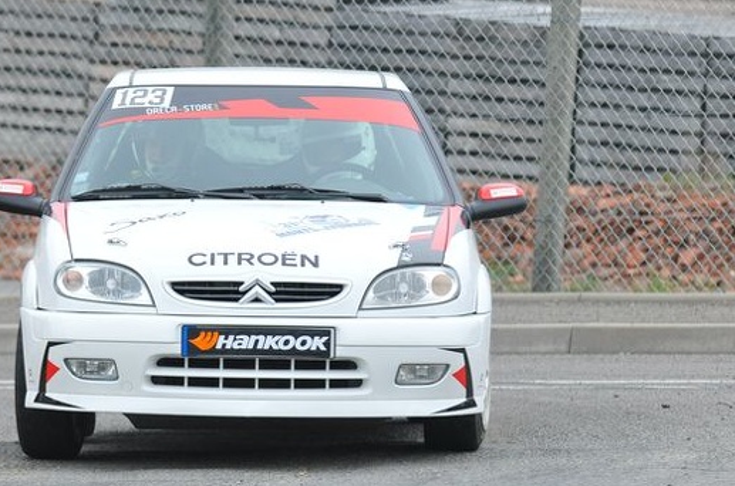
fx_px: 9837
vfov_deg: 2.8
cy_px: 225
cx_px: 253
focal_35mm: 483
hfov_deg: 4.3
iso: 1250
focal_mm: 210
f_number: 5.6
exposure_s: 1/800
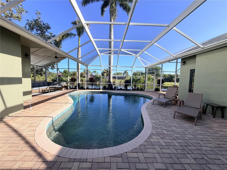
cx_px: 114
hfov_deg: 102.1
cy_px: 85
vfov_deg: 85.7
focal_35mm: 14
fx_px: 92
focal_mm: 2.22
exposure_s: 1/502
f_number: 2.2
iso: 64
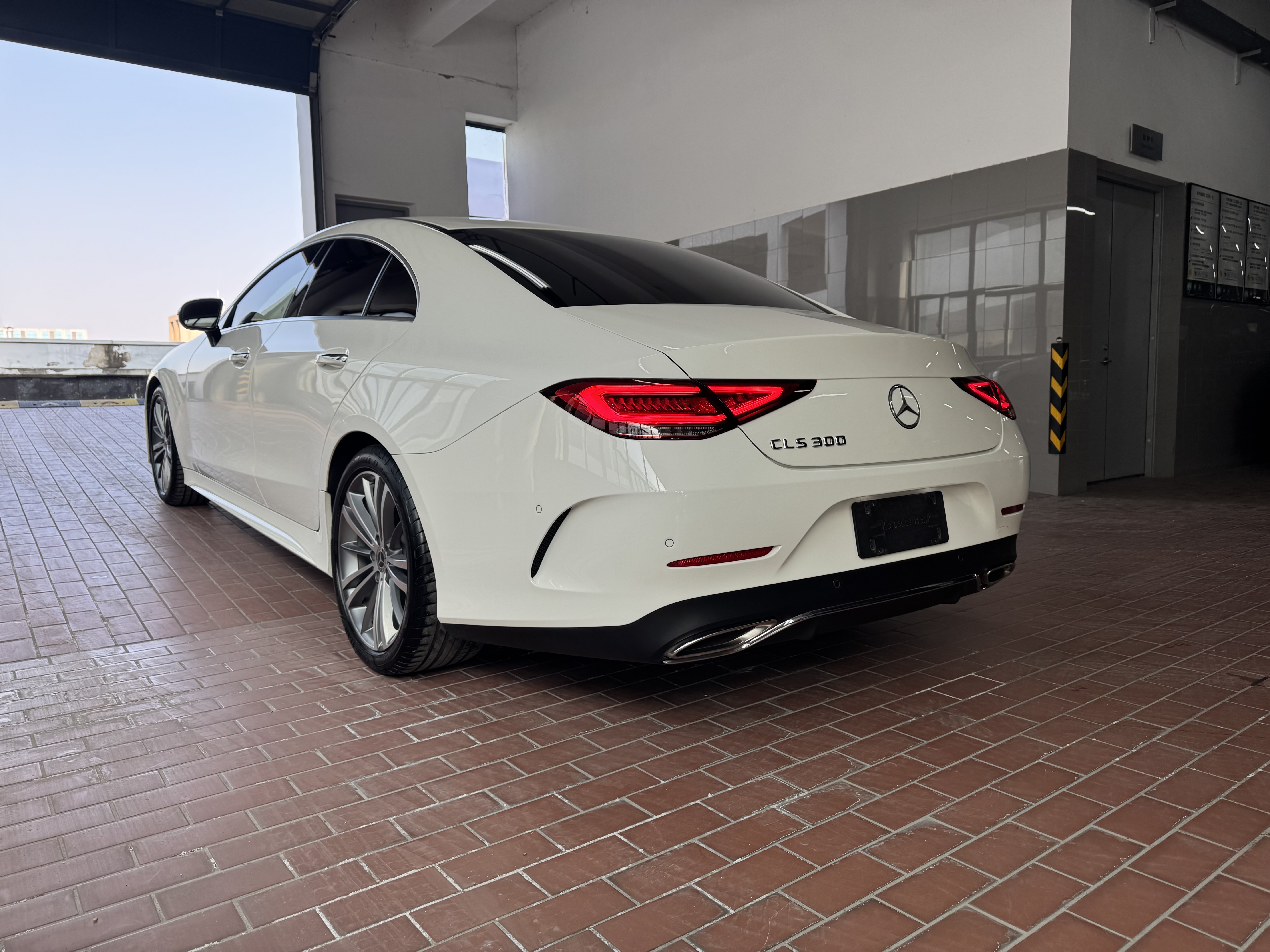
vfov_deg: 56.8
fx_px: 881
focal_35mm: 24
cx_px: 635
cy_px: 476
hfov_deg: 71.6
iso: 80
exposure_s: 1/376
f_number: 1.78
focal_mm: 6.76
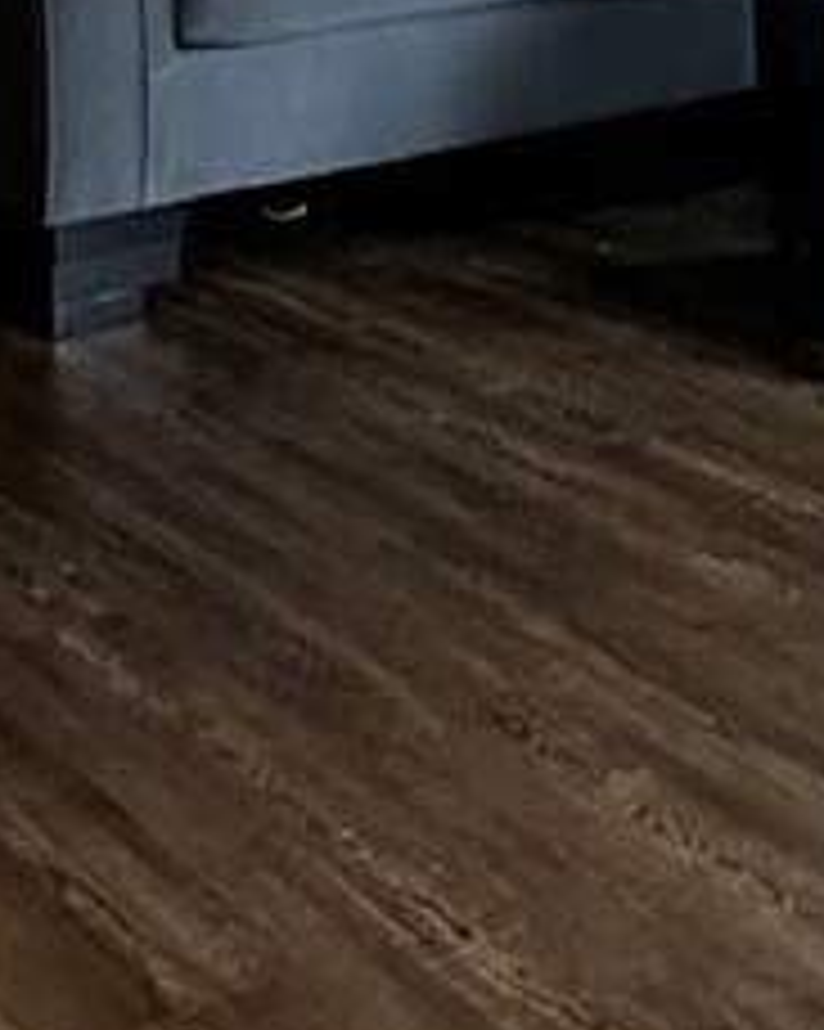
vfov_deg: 19.2
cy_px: -562
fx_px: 2623
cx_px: 792
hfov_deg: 17.5
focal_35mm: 86
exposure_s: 1/60
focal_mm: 2.22
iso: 800
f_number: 2.2
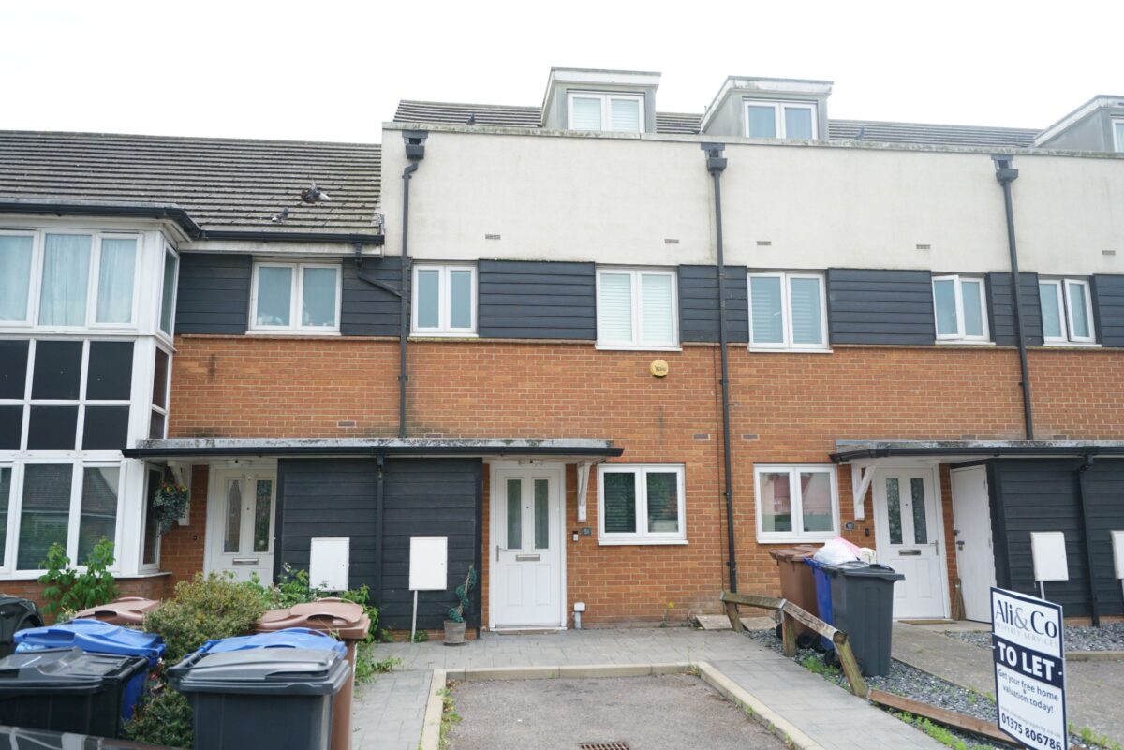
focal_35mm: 29
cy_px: 375
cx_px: 562
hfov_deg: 63.6
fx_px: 906
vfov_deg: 45.0
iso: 400
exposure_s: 1/1600
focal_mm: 29
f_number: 4
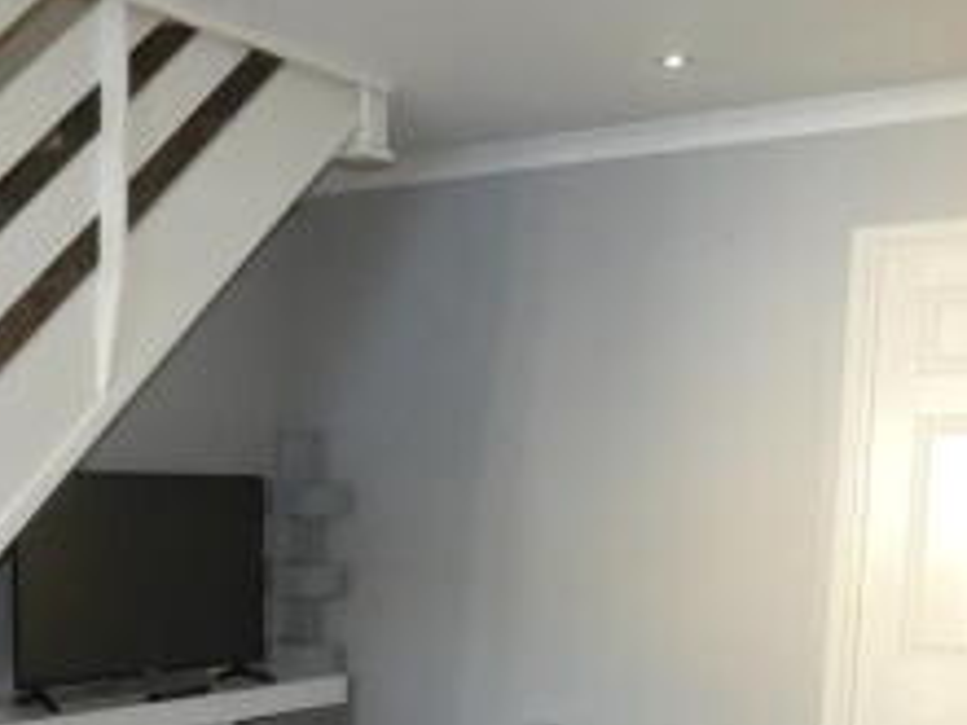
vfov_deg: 26.5
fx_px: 1481
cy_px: 666
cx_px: 292
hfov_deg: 35.7
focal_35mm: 53
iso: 640
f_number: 2.8
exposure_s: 1/60
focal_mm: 3.6
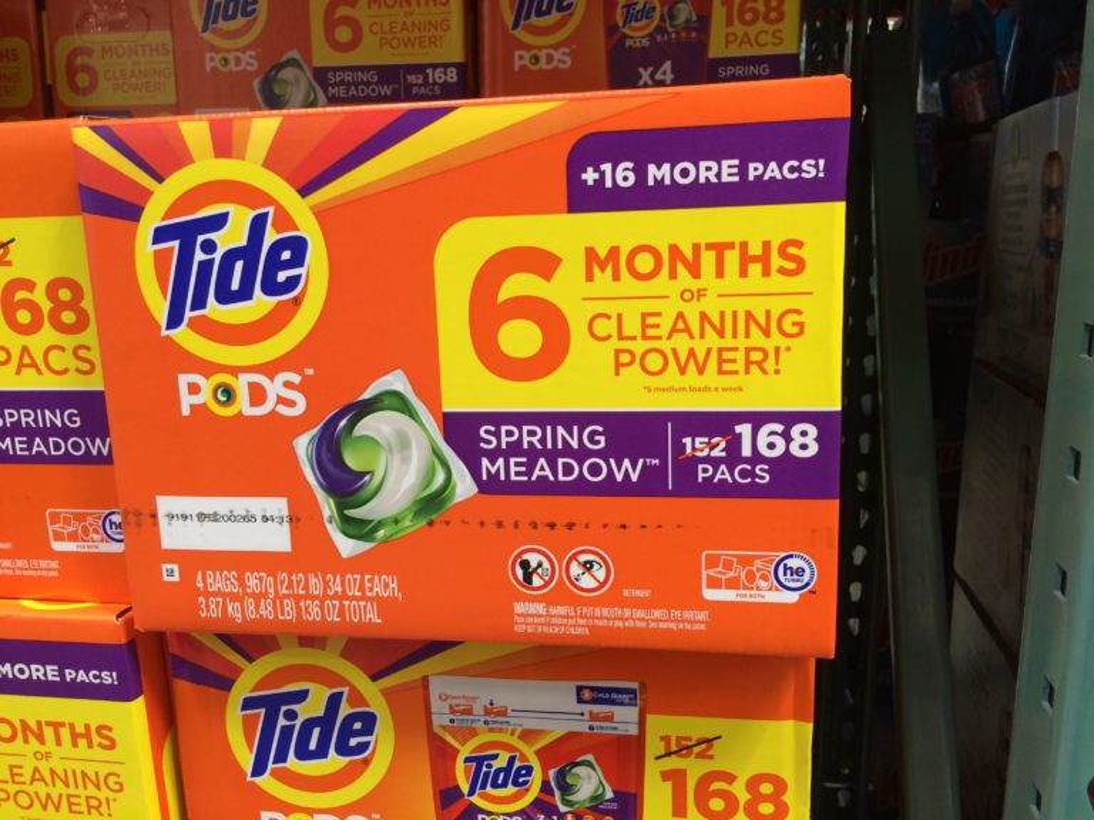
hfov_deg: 61.7
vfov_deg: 48.2
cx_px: 547
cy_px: 410
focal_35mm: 29
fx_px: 917
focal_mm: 4.15
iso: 80
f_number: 2.2
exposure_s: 1/30
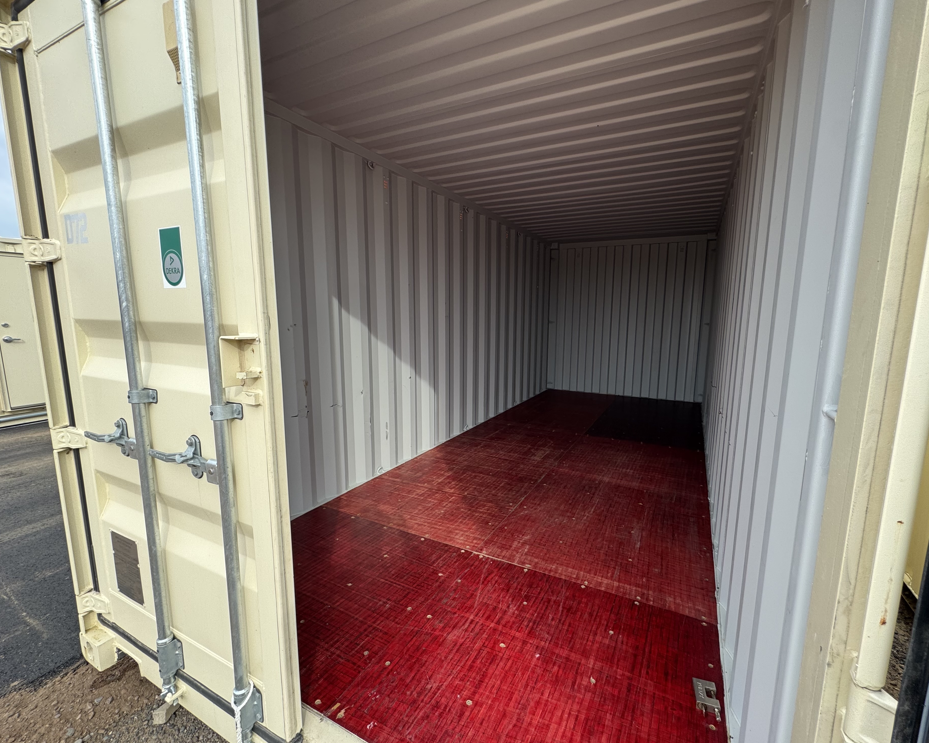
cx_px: 491
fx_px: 412
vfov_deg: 84.0
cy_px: 374
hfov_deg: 96.7
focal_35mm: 15
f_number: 2.2
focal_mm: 2.22
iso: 40
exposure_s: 1/127
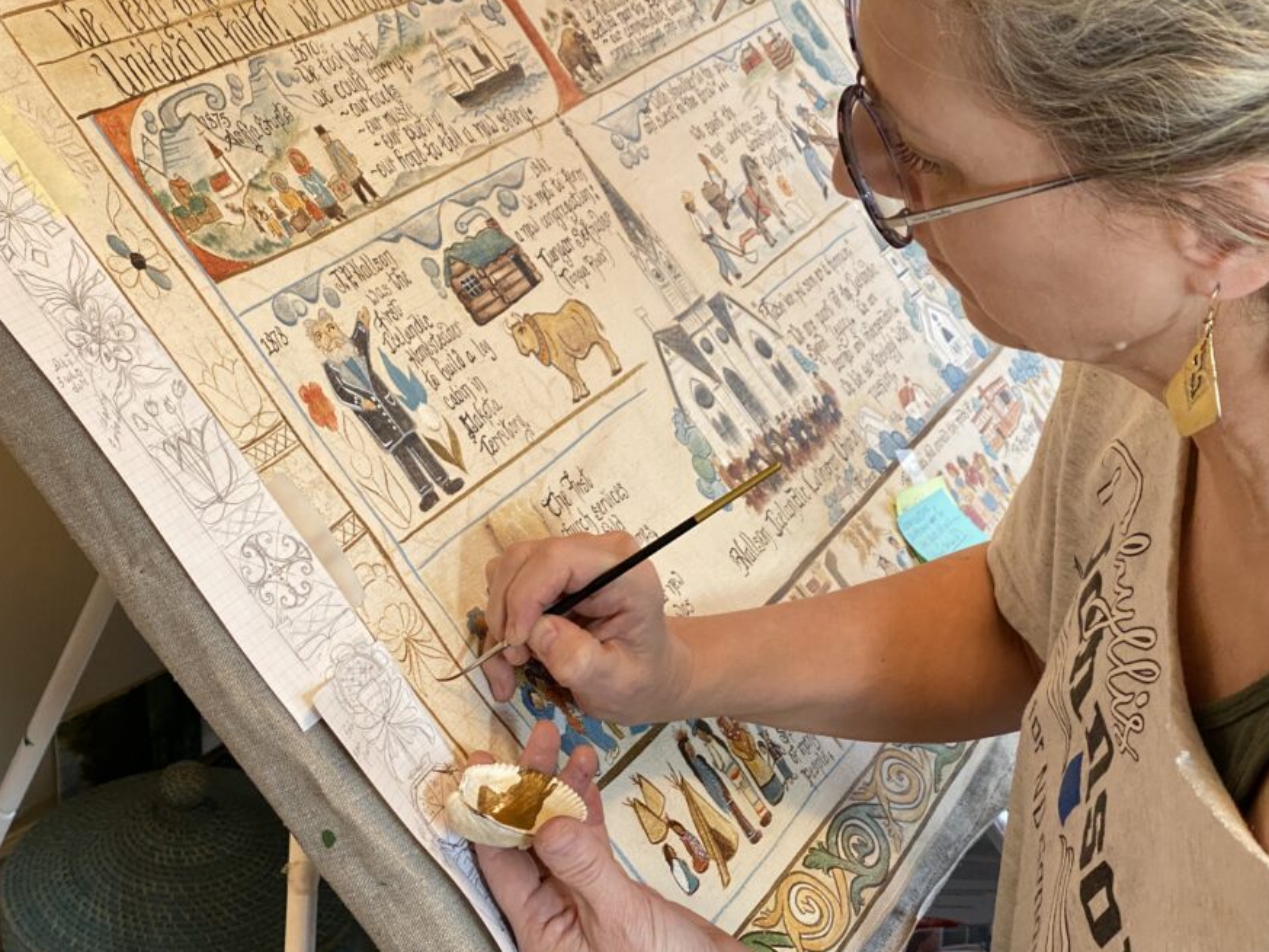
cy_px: 552
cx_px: 584
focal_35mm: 61
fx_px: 2237
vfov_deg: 24.0
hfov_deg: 31.7
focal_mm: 6
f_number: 2
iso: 160
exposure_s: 1/60
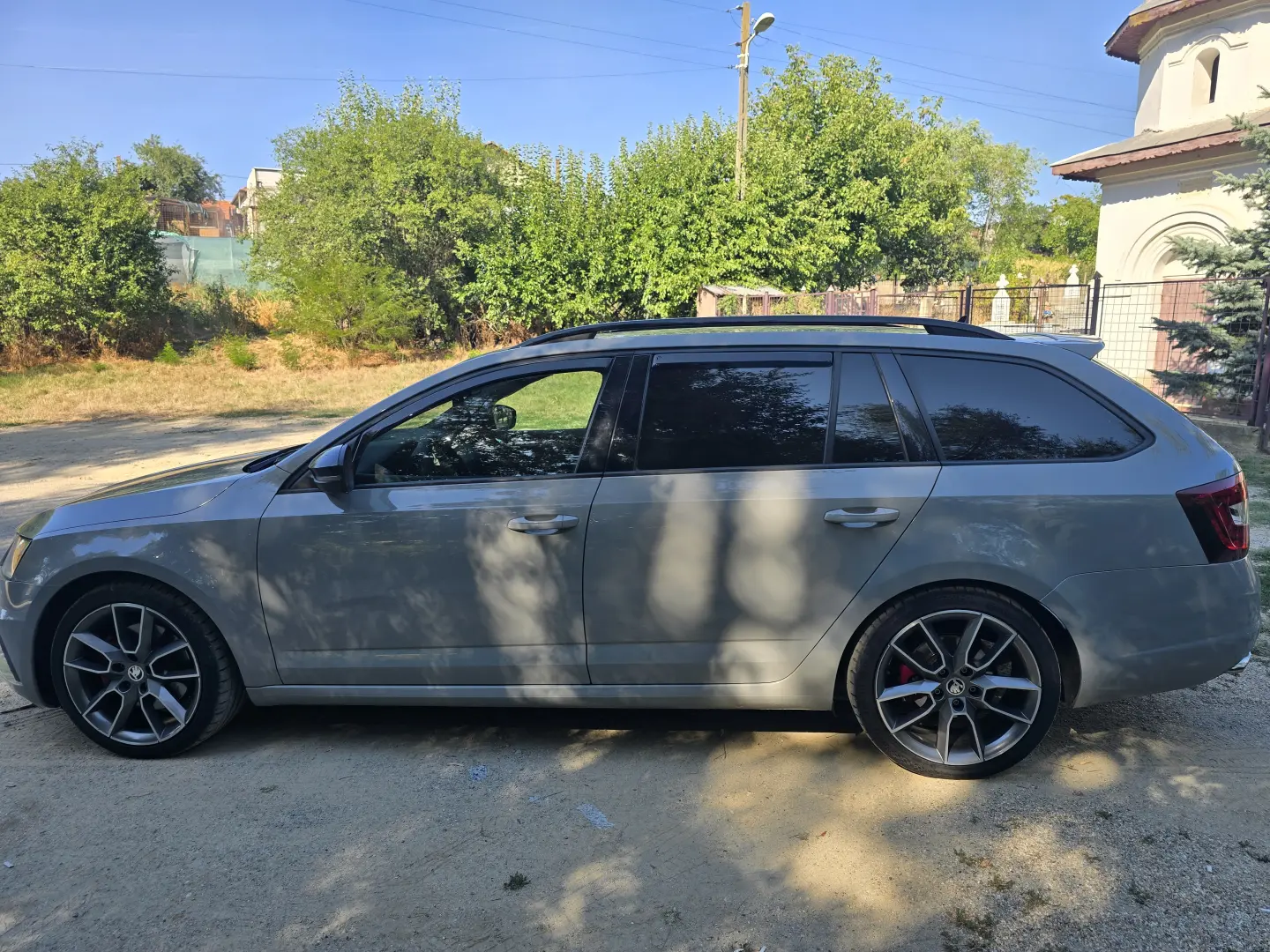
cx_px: 635
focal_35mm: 23
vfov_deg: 58.9
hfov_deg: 73.9
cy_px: 476
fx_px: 844
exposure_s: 1/441
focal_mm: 6.3
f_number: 1.7
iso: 12
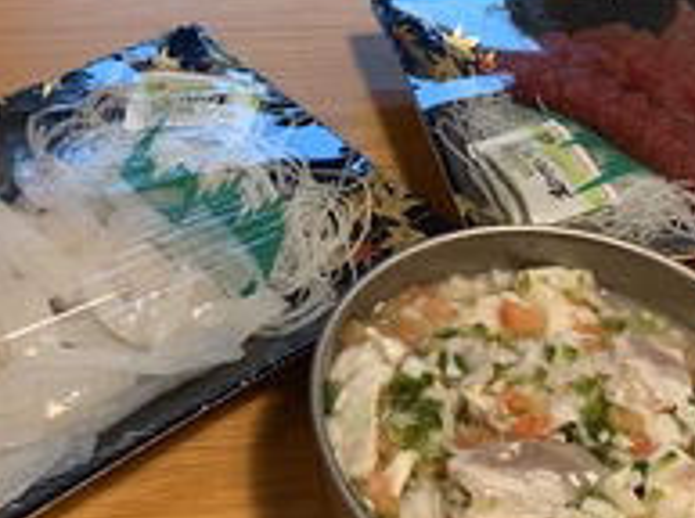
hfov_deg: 35.4
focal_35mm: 54
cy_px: 291
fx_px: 1082
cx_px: 256
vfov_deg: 26.9
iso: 125
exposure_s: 1/60
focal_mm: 4.25
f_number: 1.8
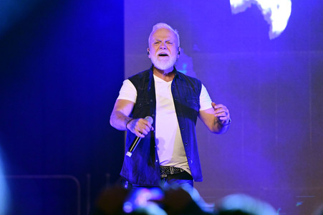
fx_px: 1793
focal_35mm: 200
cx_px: 162
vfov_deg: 6.9
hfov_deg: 10.3
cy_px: 108
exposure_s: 1/500
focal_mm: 200
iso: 6400
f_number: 3.2
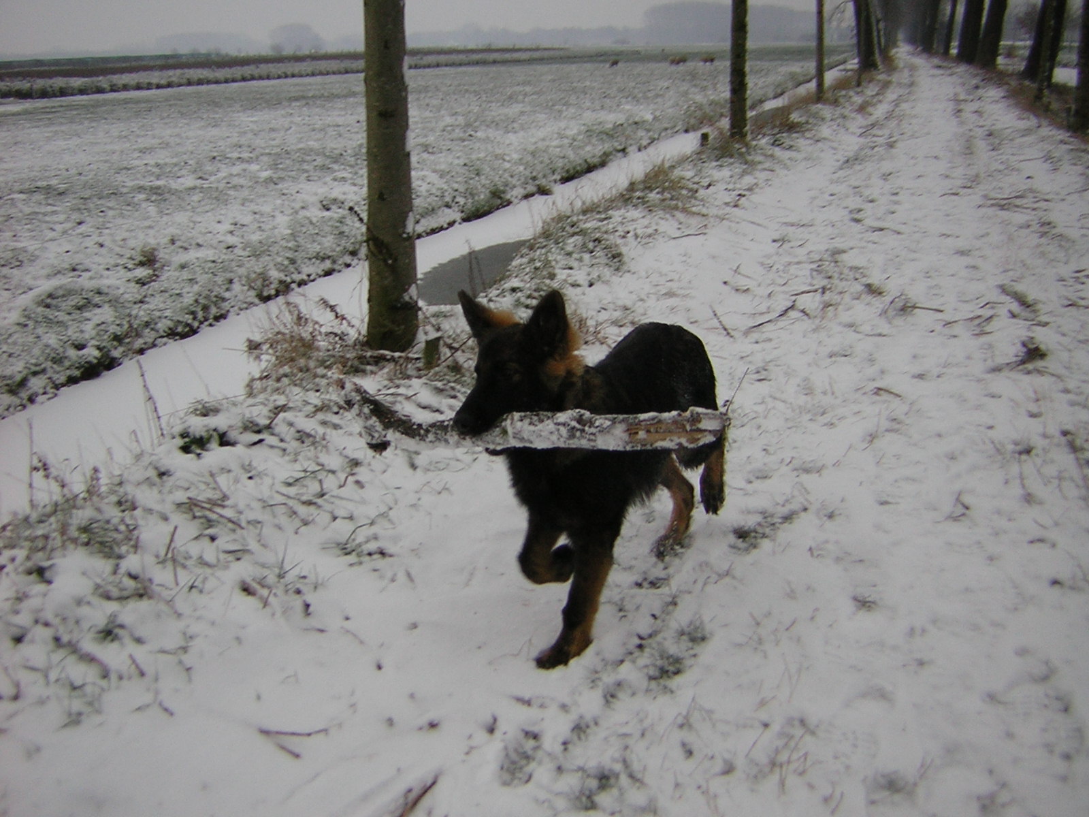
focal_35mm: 36
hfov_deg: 51.4
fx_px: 1133
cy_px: 408
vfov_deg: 39.7
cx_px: 544
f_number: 2.6
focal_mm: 4.7
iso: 50
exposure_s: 1/160
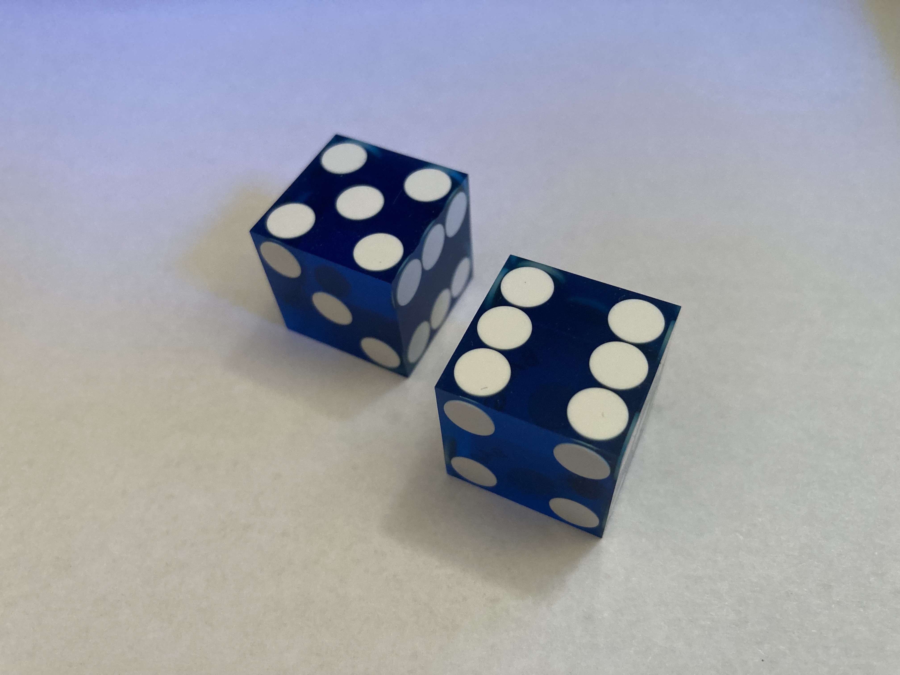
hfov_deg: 63.4
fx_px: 728
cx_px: 450
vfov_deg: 49.7
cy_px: 338
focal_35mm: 28
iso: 250
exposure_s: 1/60
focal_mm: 3.99
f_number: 1.8
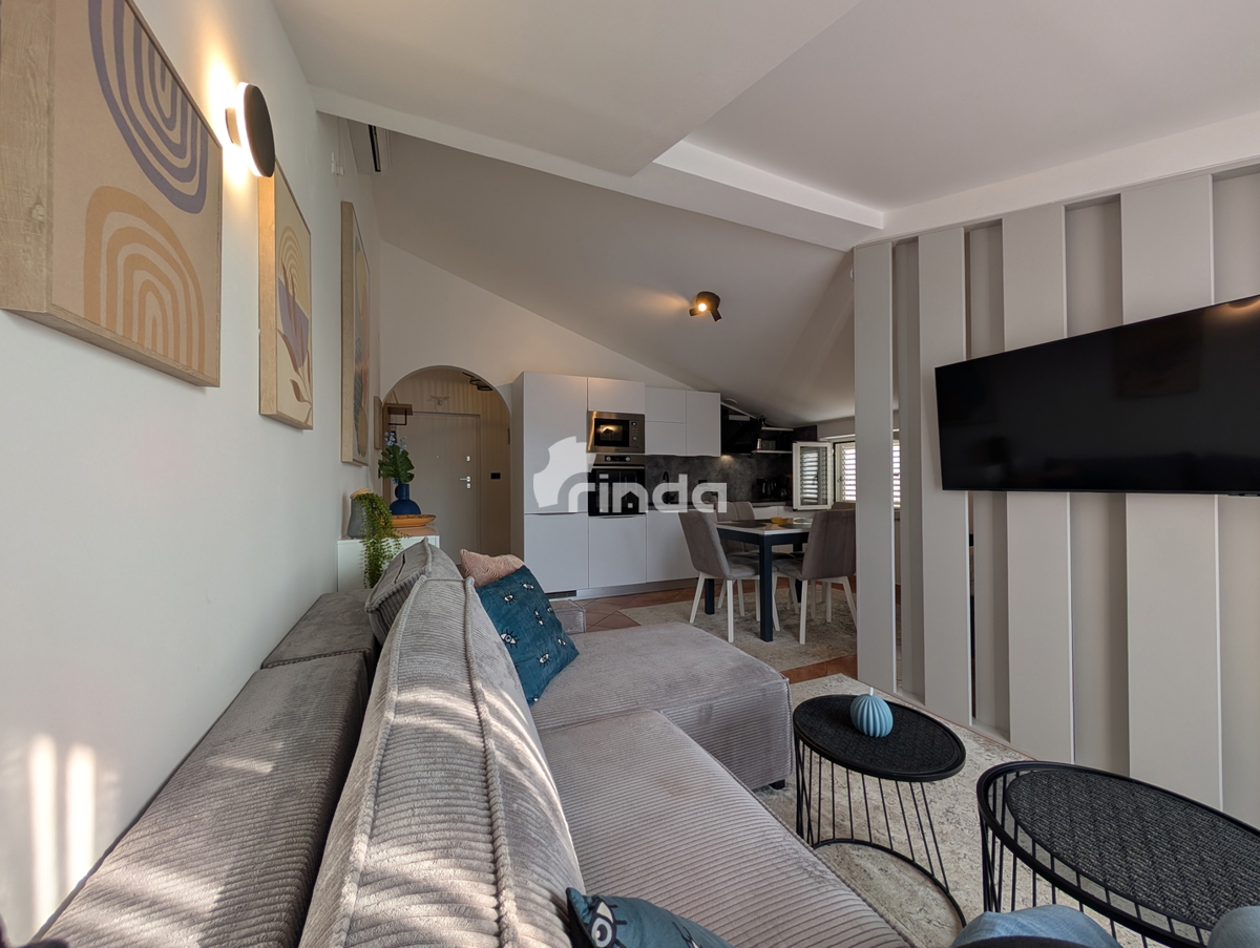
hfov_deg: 110.5
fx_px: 437
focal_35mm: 12
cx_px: 630
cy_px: 474
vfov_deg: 94.6
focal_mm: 2.02
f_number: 1.7
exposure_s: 1/150
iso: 43
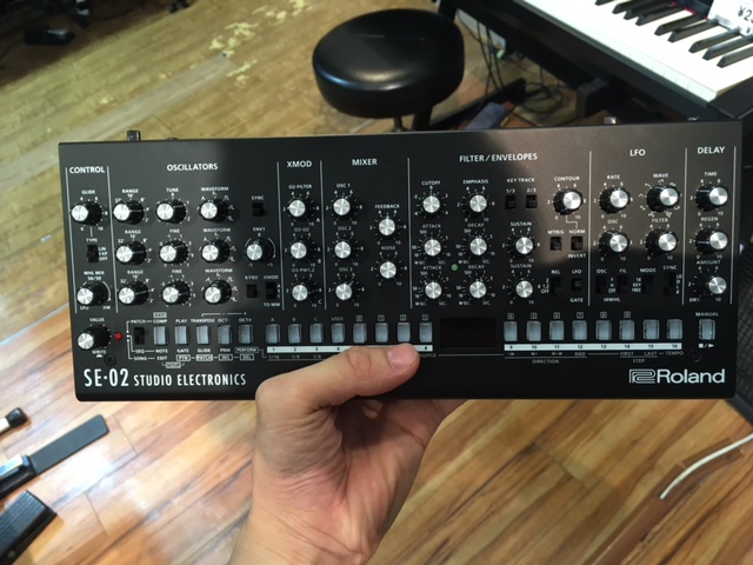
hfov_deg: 61.7
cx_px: 376
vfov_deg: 48.2
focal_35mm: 29
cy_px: 282
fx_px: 631
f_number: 2.2
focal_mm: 4.15
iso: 80
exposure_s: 1/30
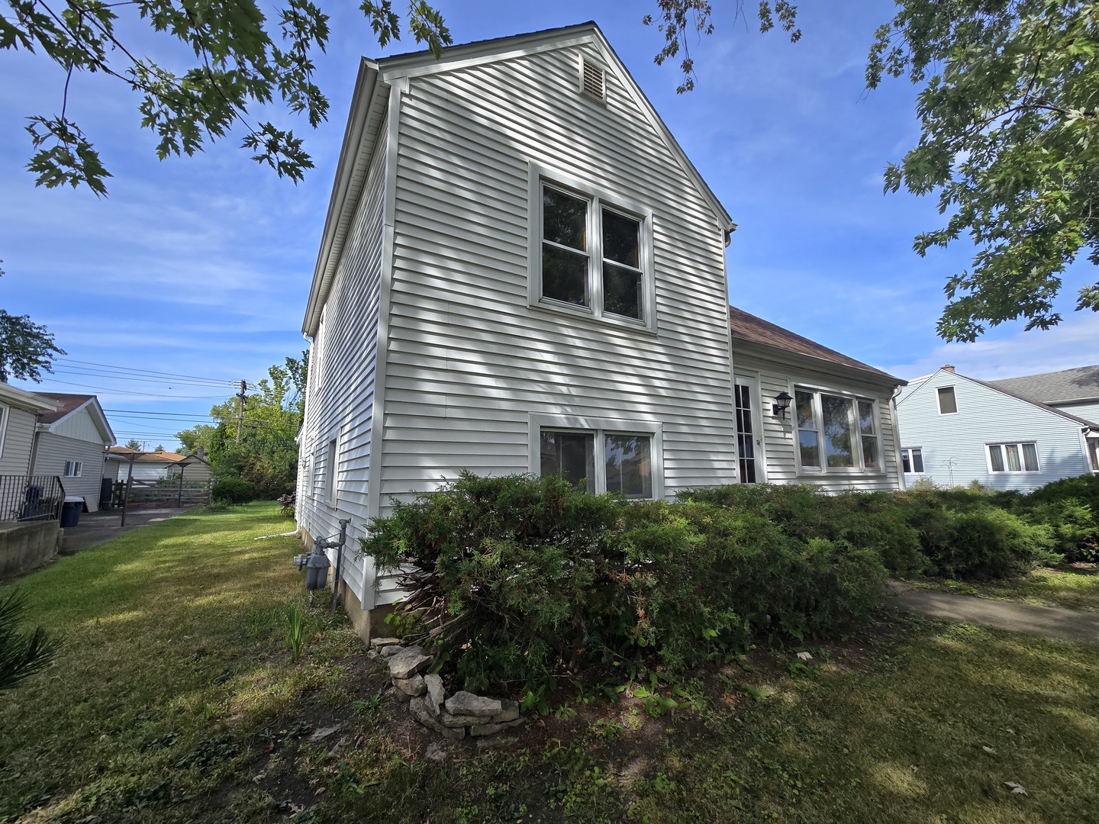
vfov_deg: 89.9
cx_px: 550
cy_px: 412
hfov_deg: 106.2
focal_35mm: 13
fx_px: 413
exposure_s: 1/1279
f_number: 2.2
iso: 50
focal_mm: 2.2
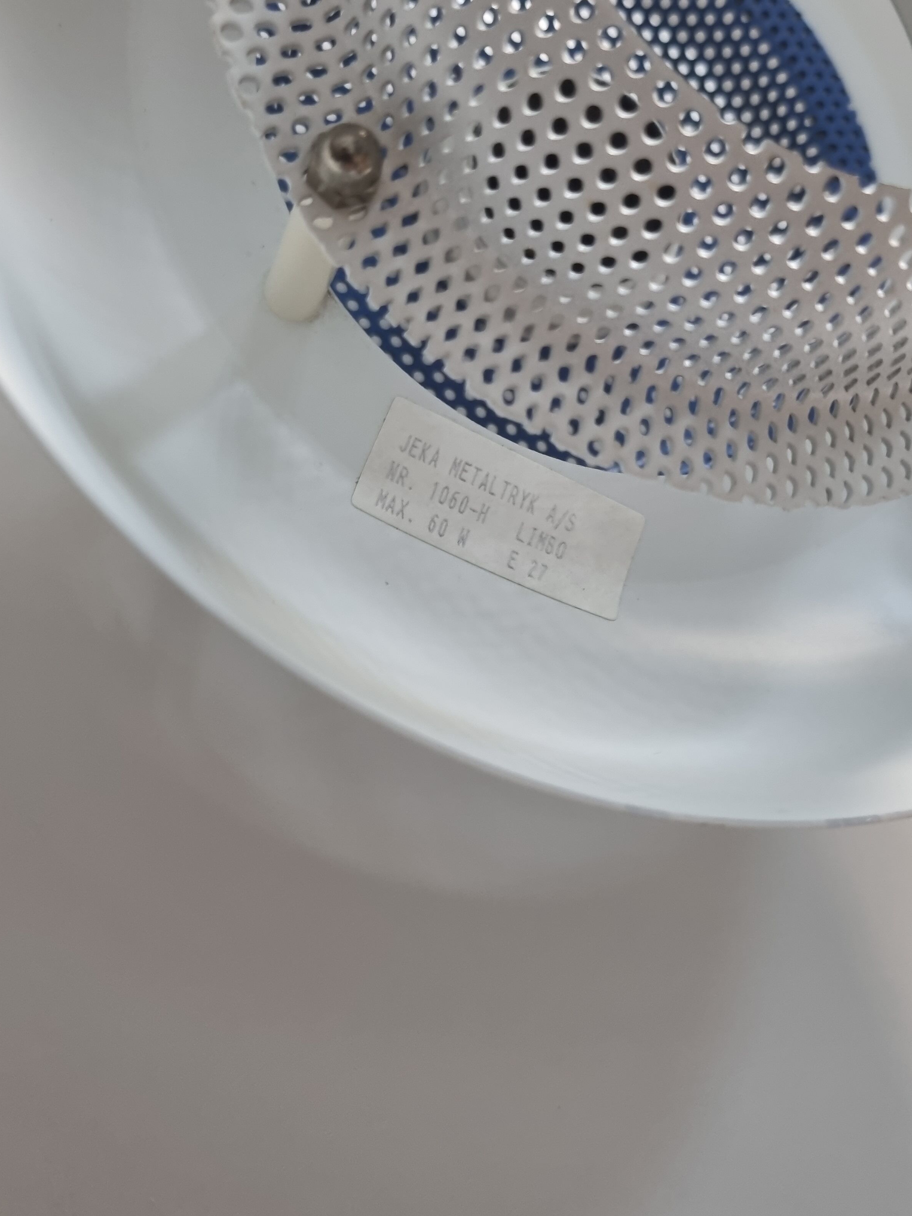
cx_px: 550
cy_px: 532
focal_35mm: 33
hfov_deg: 42.7
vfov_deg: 55.2
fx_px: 1159
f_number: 1.8
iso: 250
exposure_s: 1/50
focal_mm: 5.4
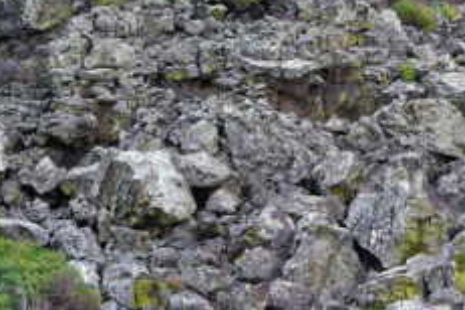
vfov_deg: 9.7
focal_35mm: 141
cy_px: 235
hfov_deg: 14.5
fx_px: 1821
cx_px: 349
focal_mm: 42
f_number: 11
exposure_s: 1/100
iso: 200
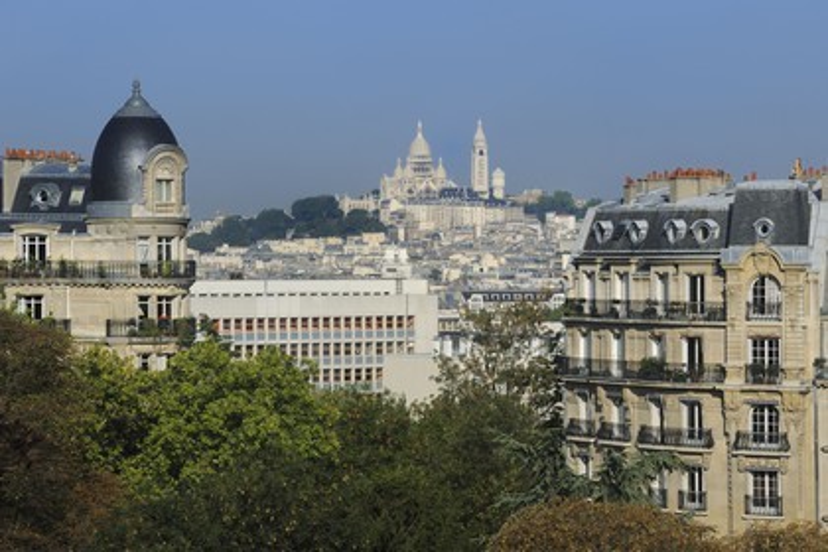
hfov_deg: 13.7
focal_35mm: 150
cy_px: 276
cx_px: 414
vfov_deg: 9.1
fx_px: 3450
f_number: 18
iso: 200
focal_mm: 150
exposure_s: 1/160
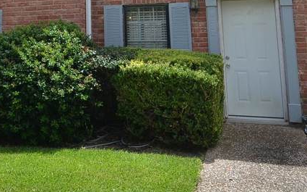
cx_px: 96
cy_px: -20
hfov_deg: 42.8
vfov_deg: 25.8
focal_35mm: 46
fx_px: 385
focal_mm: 10
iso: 320
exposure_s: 1/400
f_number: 10
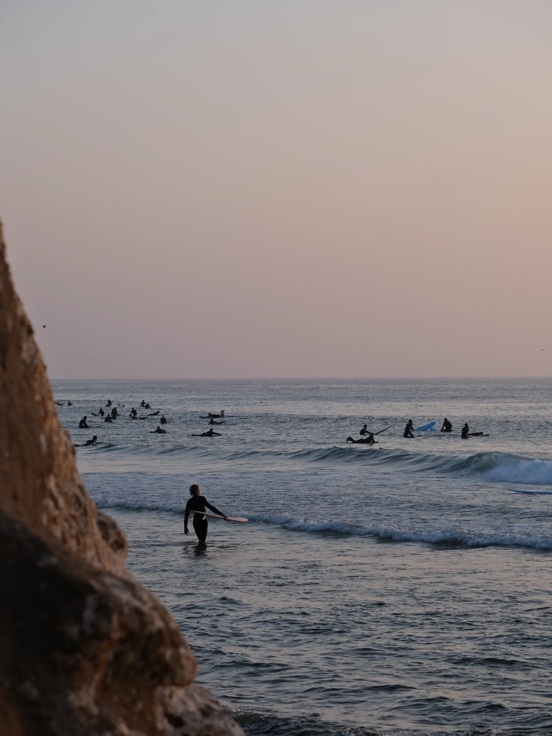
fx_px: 2764
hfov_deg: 11.4
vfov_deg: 15.2
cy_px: 410
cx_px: 276
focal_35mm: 130
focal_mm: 80
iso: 160
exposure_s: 1/220
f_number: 5.6
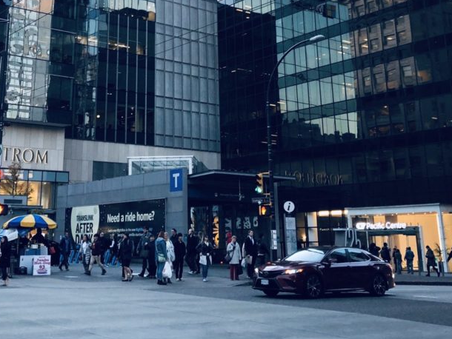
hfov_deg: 40.4
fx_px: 614
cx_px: 214
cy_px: 68
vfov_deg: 30.2
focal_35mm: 47
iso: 20
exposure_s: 1/30
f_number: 1.8
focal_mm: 4
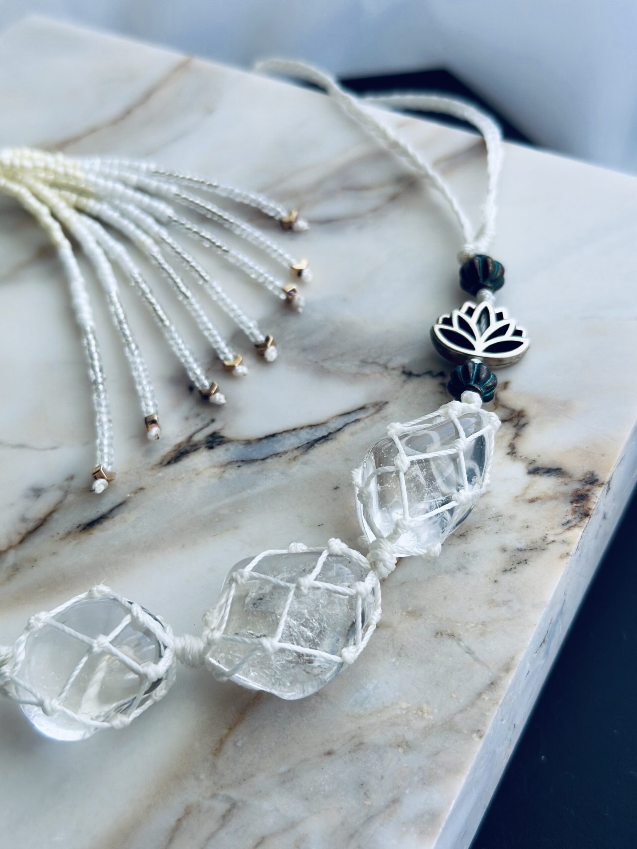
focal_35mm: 48
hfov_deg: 30.3
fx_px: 1178
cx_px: 318
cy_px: 424
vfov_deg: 39.7
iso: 80
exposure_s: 1/265
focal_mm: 6.86
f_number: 1.78
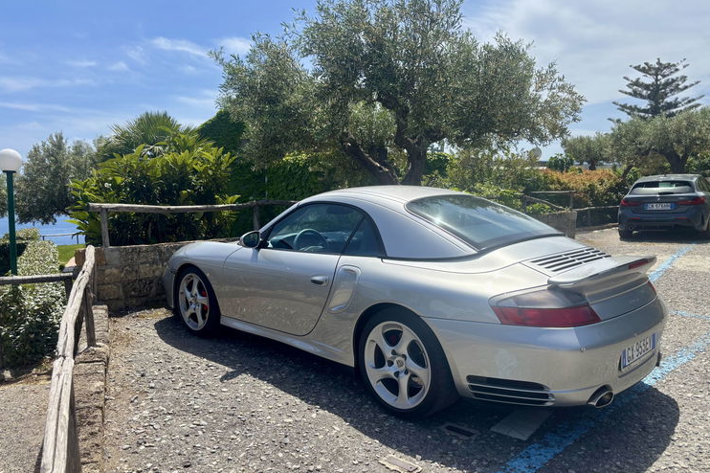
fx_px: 552
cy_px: 244
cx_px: 365
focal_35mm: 28
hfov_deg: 65.5
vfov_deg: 46.4
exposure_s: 1/3788
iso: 50
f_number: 1.6
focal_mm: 5.96
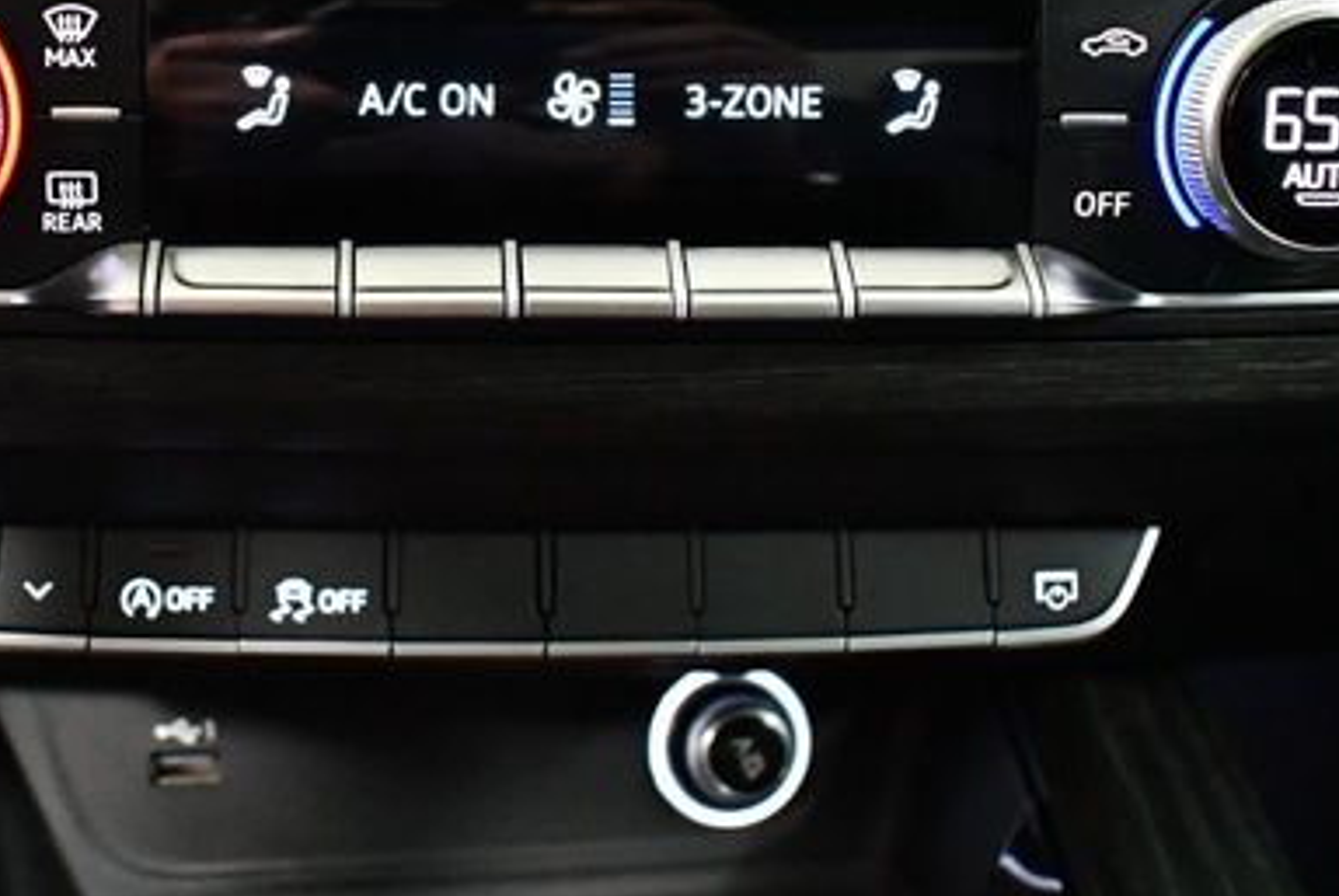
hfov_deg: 33.0
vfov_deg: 22.5
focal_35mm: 60
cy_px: 256
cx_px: 429
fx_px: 2234
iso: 9000
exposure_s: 1/60
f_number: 3.5
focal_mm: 18
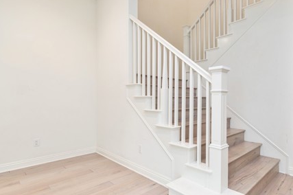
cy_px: 100
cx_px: 197
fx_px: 171
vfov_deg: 59.4
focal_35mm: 21
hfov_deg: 78.4
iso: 360
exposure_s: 1/60
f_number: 4
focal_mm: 14
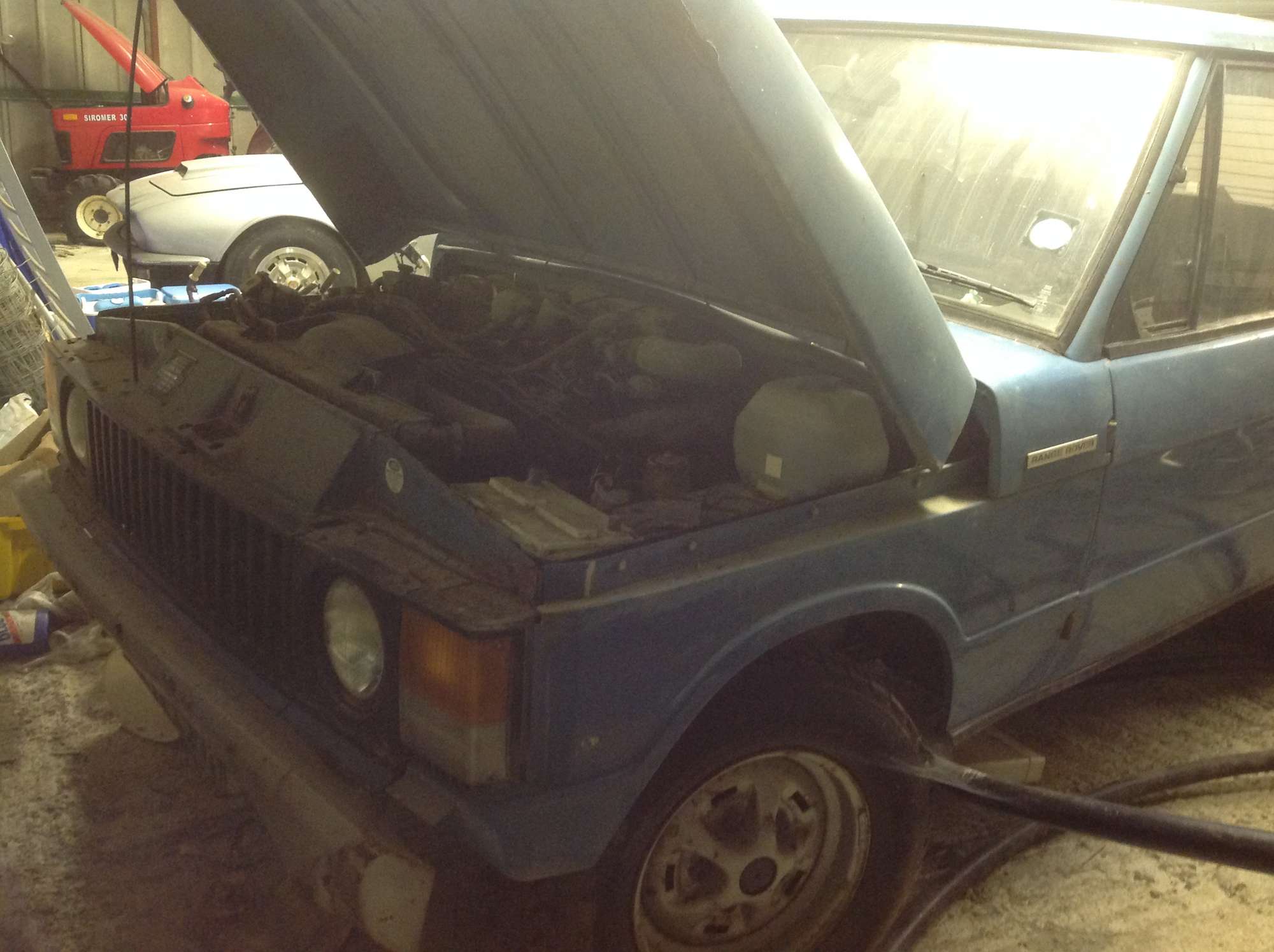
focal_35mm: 35
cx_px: 637
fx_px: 1286
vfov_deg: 40.6
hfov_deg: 52.7
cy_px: 476
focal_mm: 4.28
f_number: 2.4
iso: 320
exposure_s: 1/15
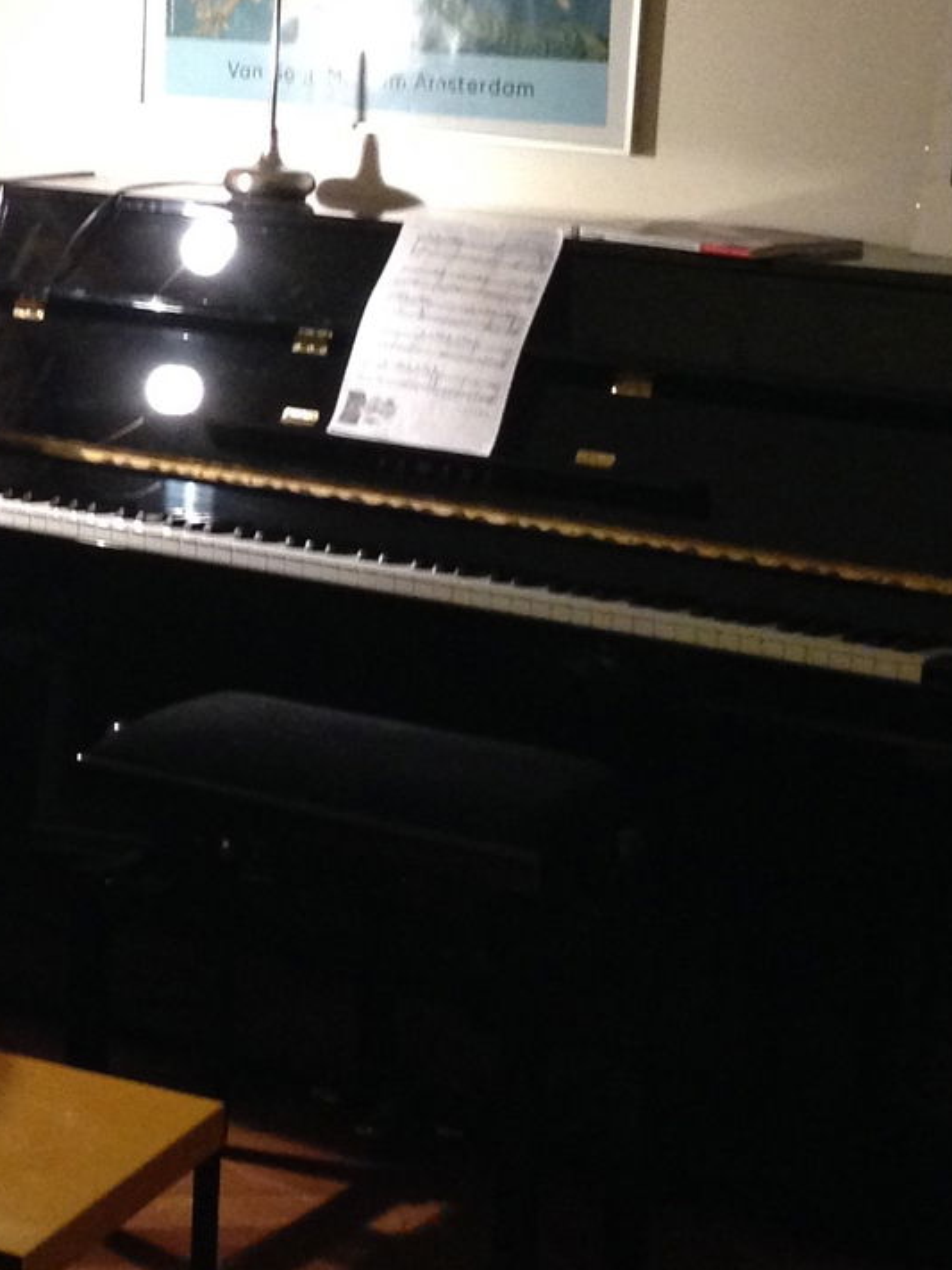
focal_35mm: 99
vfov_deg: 19.7
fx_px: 3631
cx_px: -252
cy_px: 303
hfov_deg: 14.4
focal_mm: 4.12
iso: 320
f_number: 2.4
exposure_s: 1/17
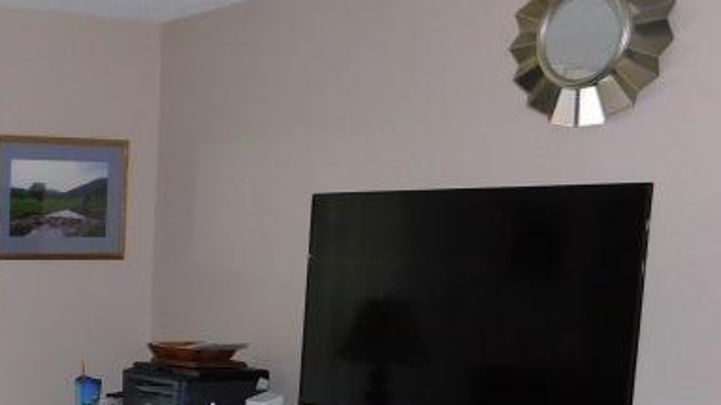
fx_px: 1280
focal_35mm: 67
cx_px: -72
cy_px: 403
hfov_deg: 28.6
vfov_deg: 17.6
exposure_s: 1/30
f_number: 3
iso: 200
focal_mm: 4
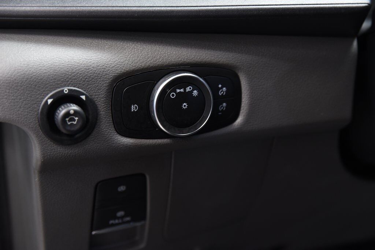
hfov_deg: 28.8
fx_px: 730
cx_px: 188
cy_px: 125
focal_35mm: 70
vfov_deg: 19.5
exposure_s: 1/20
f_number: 4
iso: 1600
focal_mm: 70
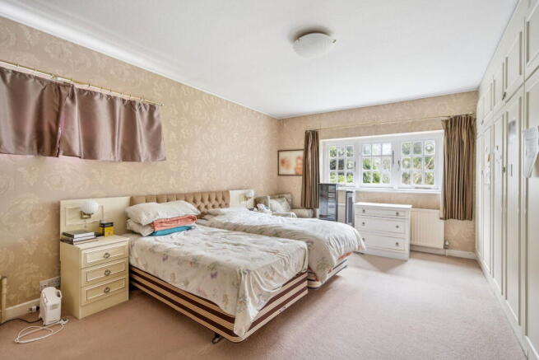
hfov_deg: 96.7
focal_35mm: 16
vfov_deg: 73.8
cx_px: 270
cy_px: 180
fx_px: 240
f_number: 4
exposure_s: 1.6
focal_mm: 16
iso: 320
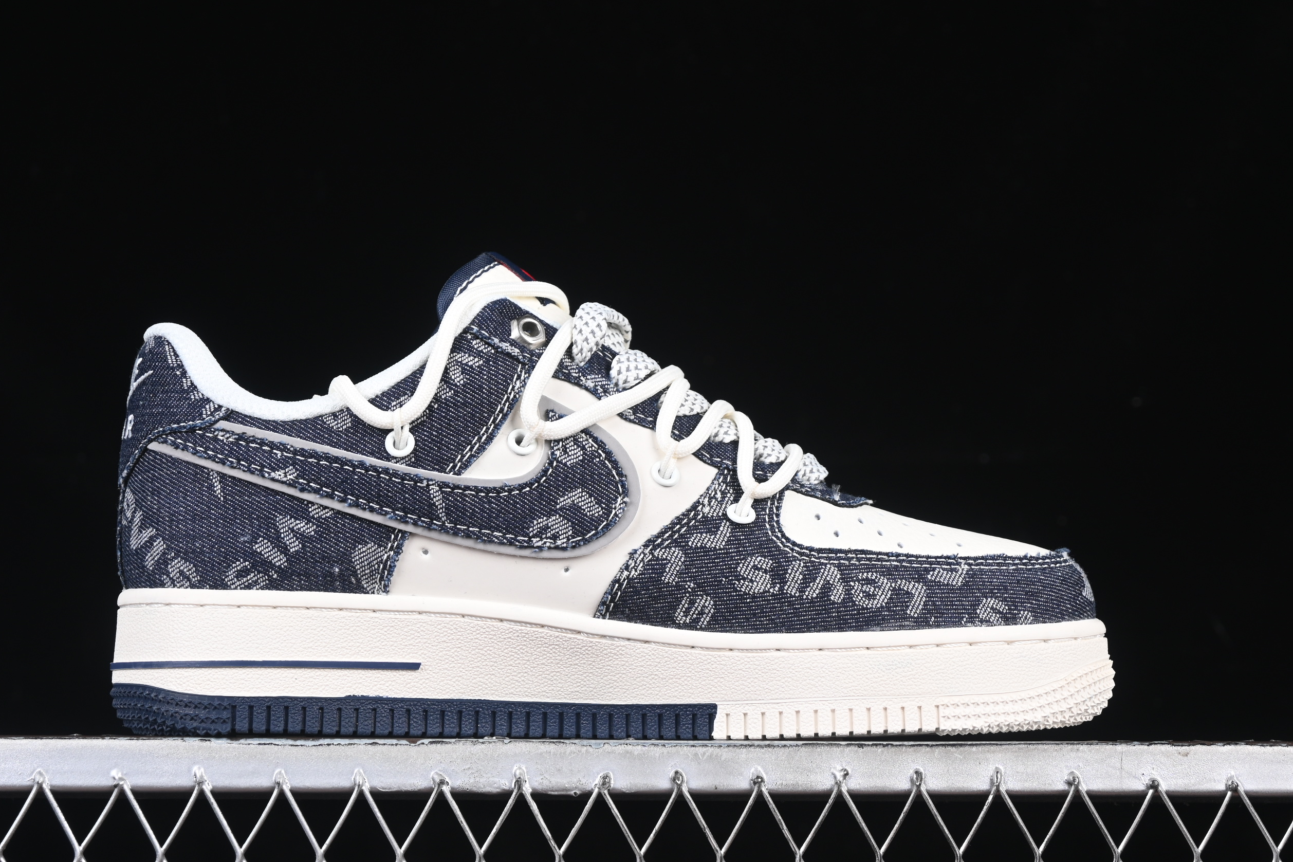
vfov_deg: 16.5
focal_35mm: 83
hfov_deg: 24.5
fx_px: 2981
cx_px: 621
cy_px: 442
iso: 160
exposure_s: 1/80
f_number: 7.1
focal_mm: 50
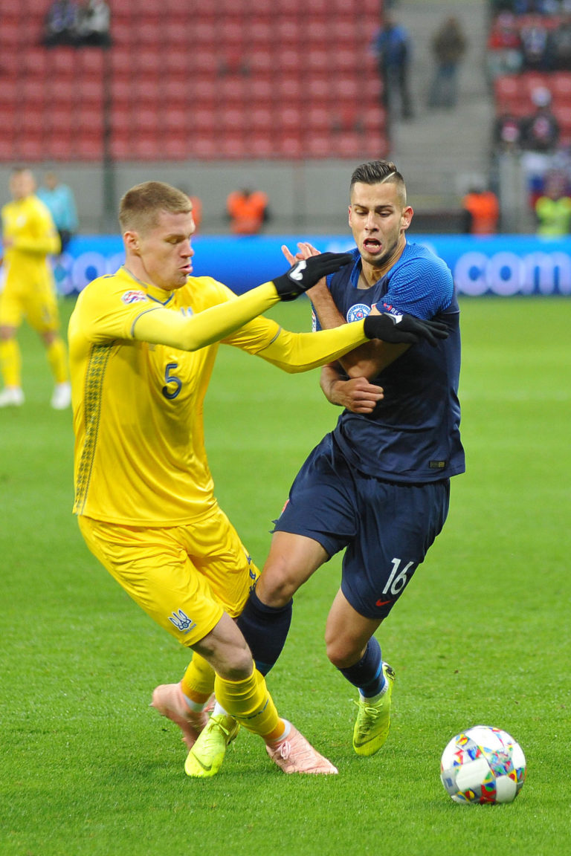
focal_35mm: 155
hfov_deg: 8.9
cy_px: 428
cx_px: 286
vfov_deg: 13.2
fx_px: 3687
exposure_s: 1/640
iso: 1600
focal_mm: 155
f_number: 3.2
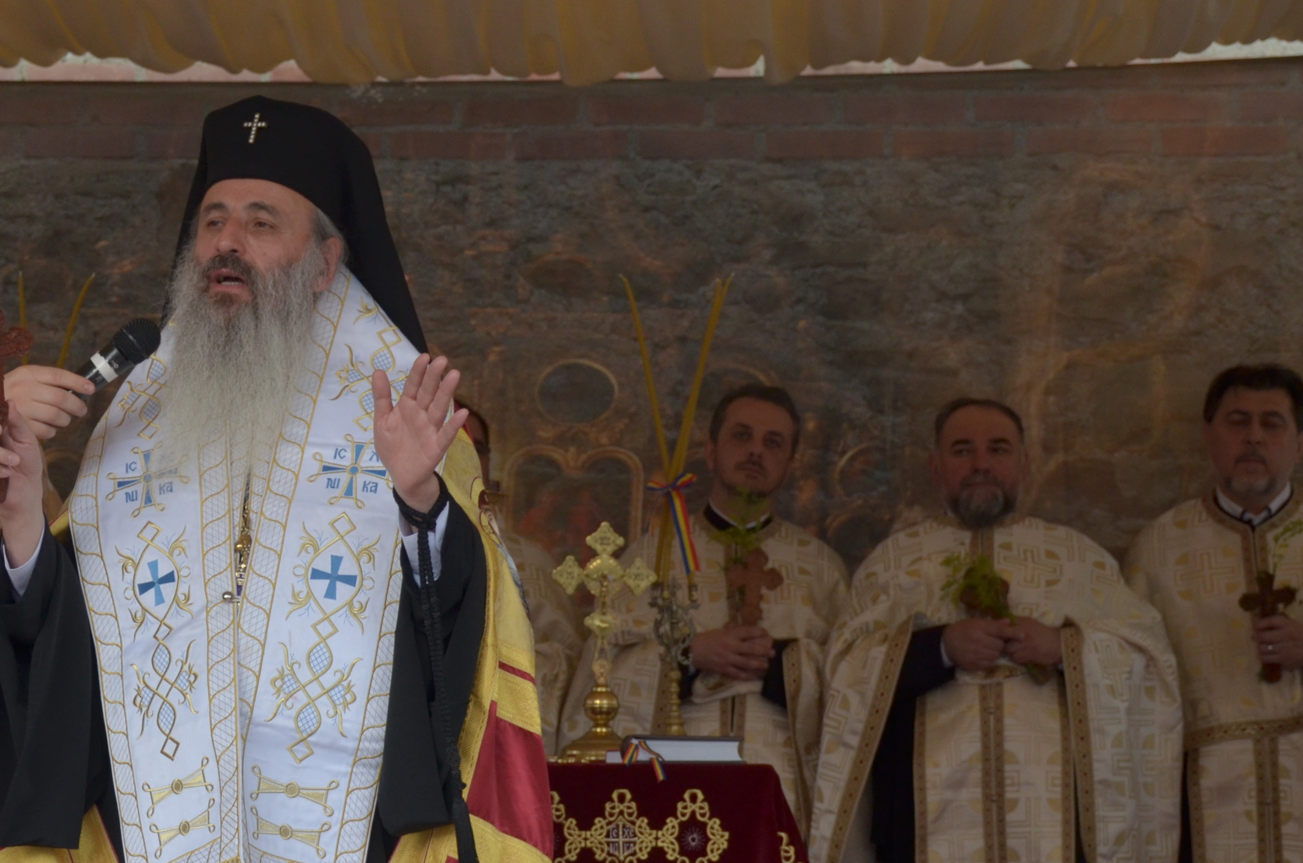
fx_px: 3901
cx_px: 241
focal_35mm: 108
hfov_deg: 18.8
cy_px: 572
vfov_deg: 12.6
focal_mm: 38
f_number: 5
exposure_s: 1/125
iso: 400
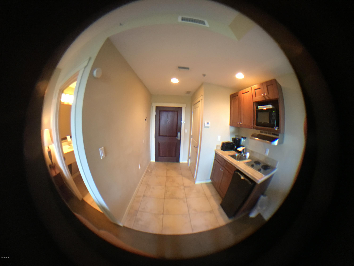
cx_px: 177
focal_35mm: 29
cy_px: 133
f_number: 2.2
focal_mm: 4.15
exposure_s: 1/15
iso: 100
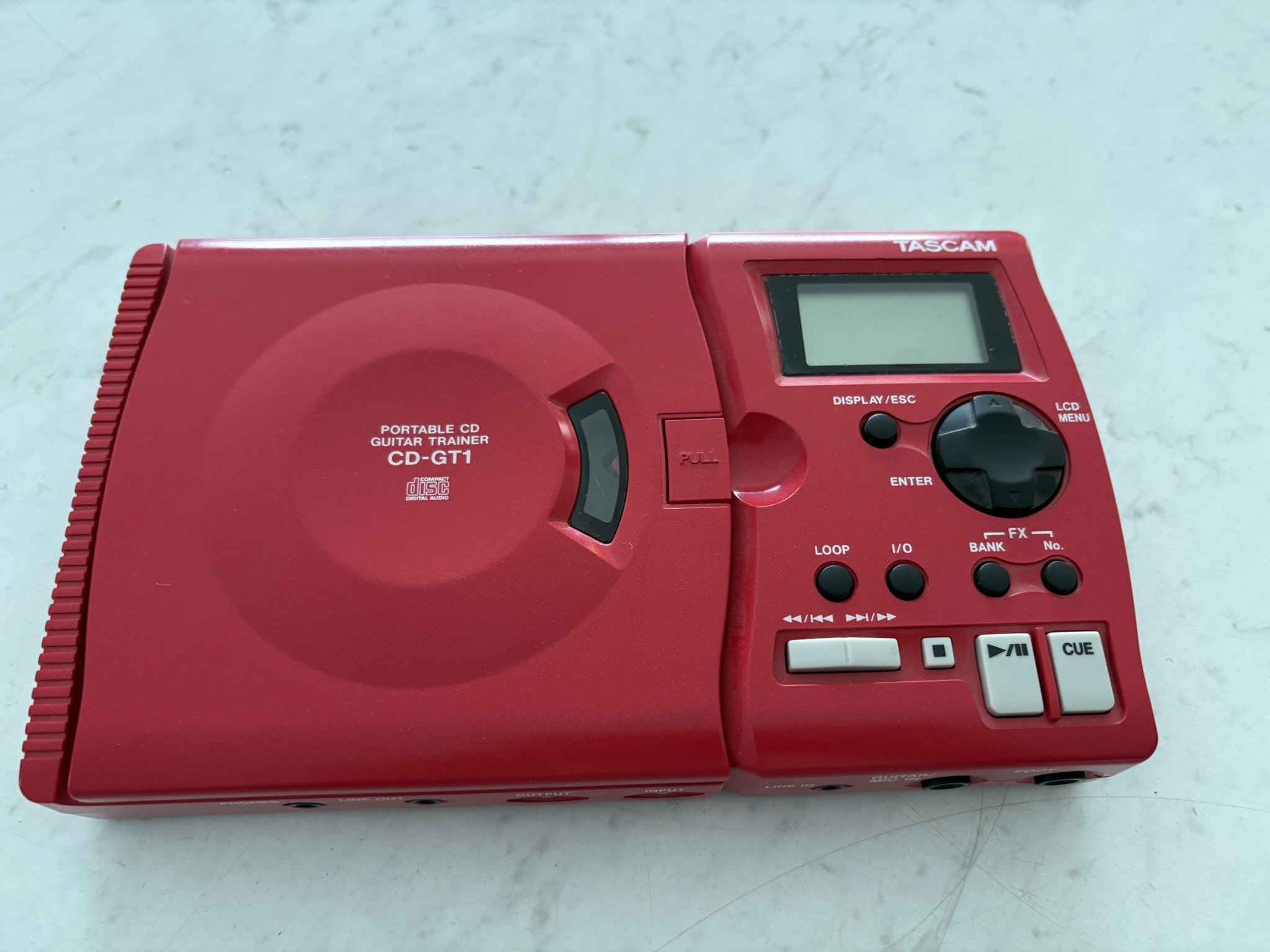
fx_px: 954
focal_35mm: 26
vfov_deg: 53.1
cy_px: 476
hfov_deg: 67.3
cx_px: 635
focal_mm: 5.96
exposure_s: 1/60
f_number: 1.6
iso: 200
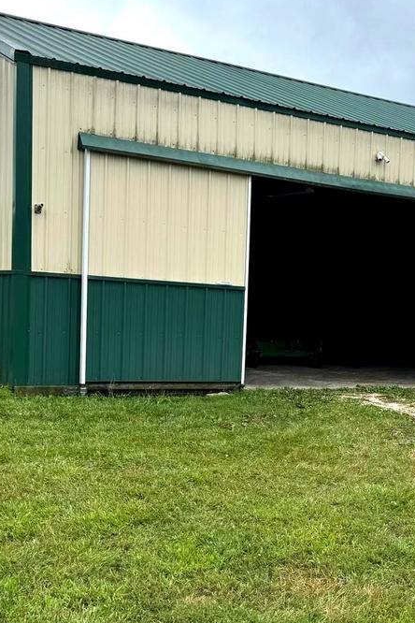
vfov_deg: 36.7
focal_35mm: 54
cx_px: 412
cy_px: 379
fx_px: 934
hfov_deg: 24.0
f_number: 1.78
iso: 80
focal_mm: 6.76
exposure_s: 1/3597
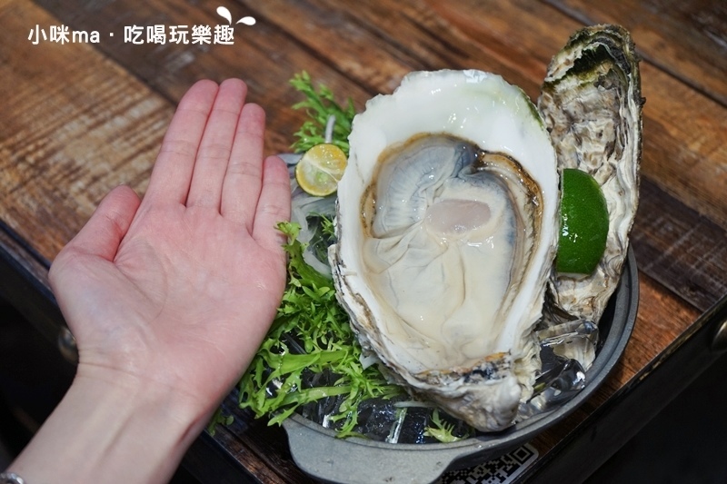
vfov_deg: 19.4
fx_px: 1413
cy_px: 242
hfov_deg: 28.8
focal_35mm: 70
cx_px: 364
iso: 1000
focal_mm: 70
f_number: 5.6
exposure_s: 1/80
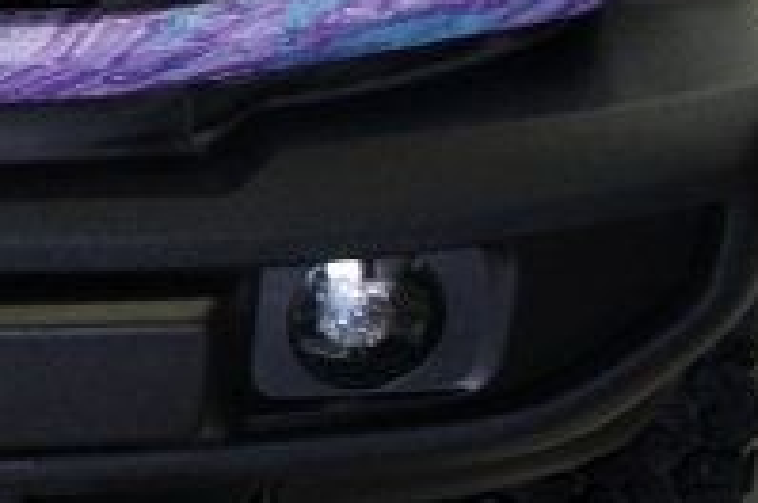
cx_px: -808
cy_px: -471
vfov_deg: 7.7
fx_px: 3574
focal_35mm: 170
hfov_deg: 10.9
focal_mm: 22
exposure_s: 1/40
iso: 320
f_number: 4
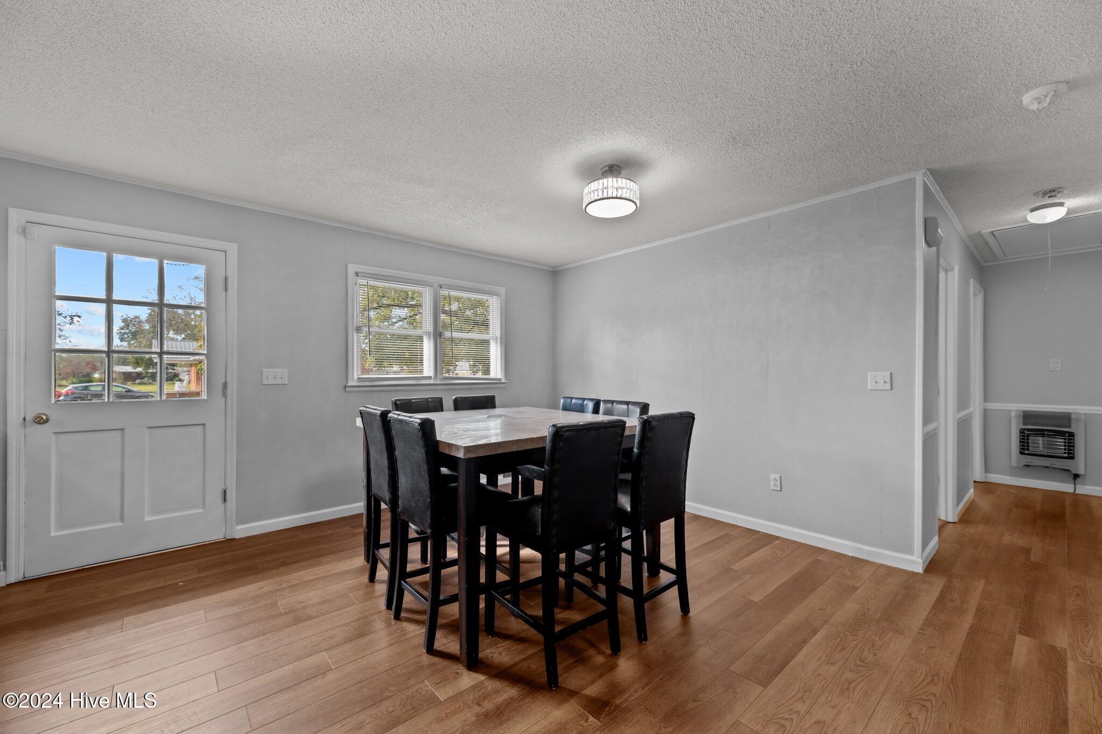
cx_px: 551
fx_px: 428
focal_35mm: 14
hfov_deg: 104.3
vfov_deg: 81.2
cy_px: 367
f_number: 8
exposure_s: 1/6
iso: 400
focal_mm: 14
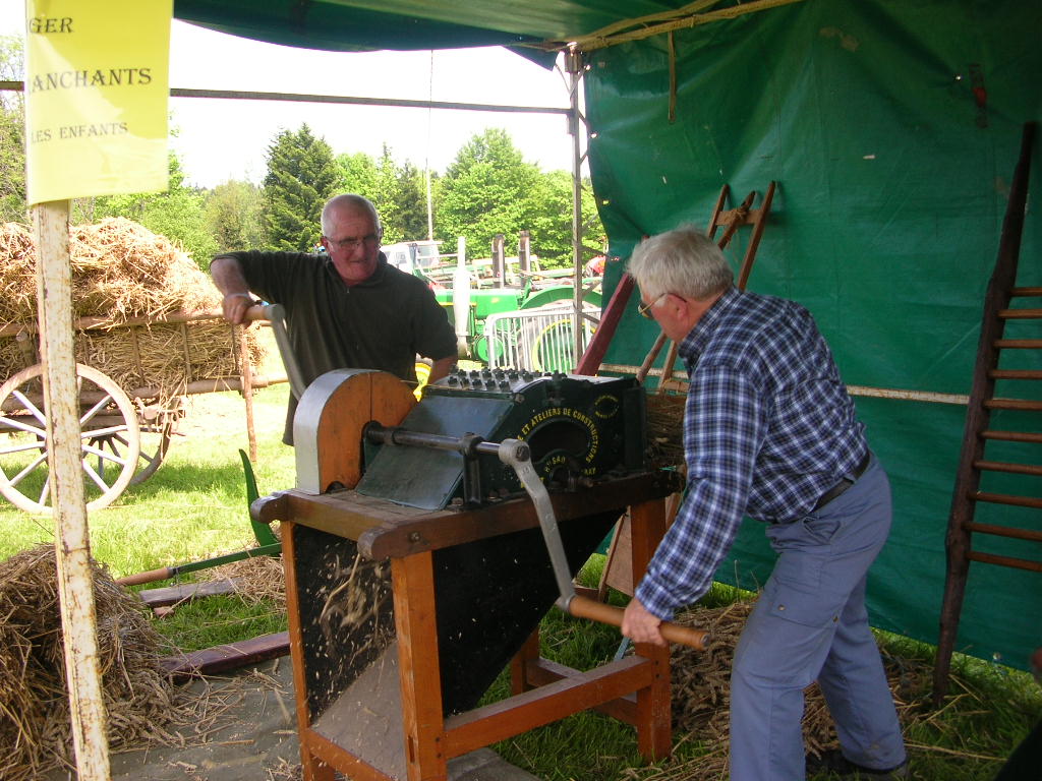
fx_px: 1054
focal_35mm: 35
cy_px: 390
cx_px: 521
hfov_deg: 52.6
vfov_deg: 40.7
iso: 50
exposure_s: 1/202
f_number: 2.8
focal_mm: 5.8
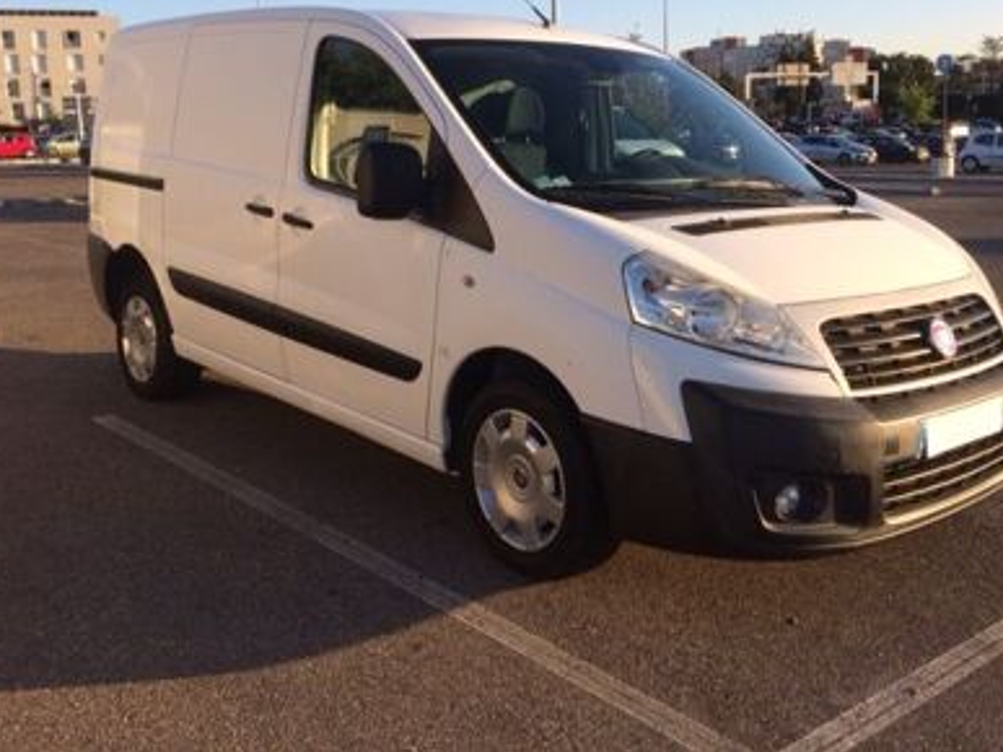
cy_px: 293
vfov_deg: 39.4
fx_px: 1043
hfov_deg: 51.3
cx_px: 547
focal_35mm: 36
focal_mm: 4.15
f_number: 2.2
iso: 32
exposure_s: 1/912
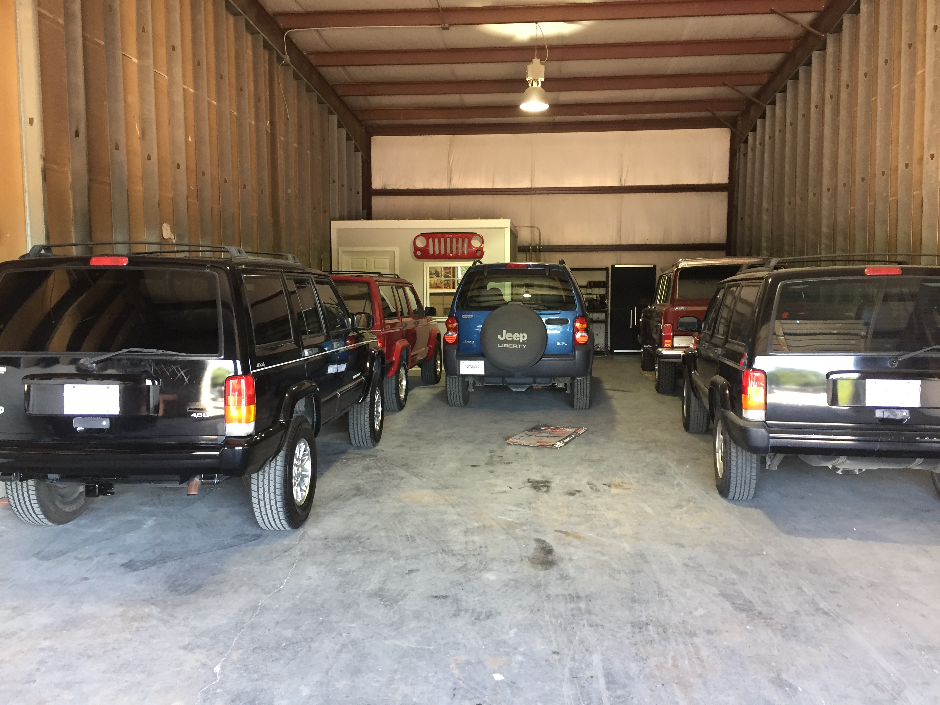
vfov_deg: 48.2
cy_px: 352
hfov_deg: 61.7
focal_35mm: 29
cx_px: 470
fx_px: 787
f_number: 2.2
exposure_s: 1/30
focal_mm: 4.15
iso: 125
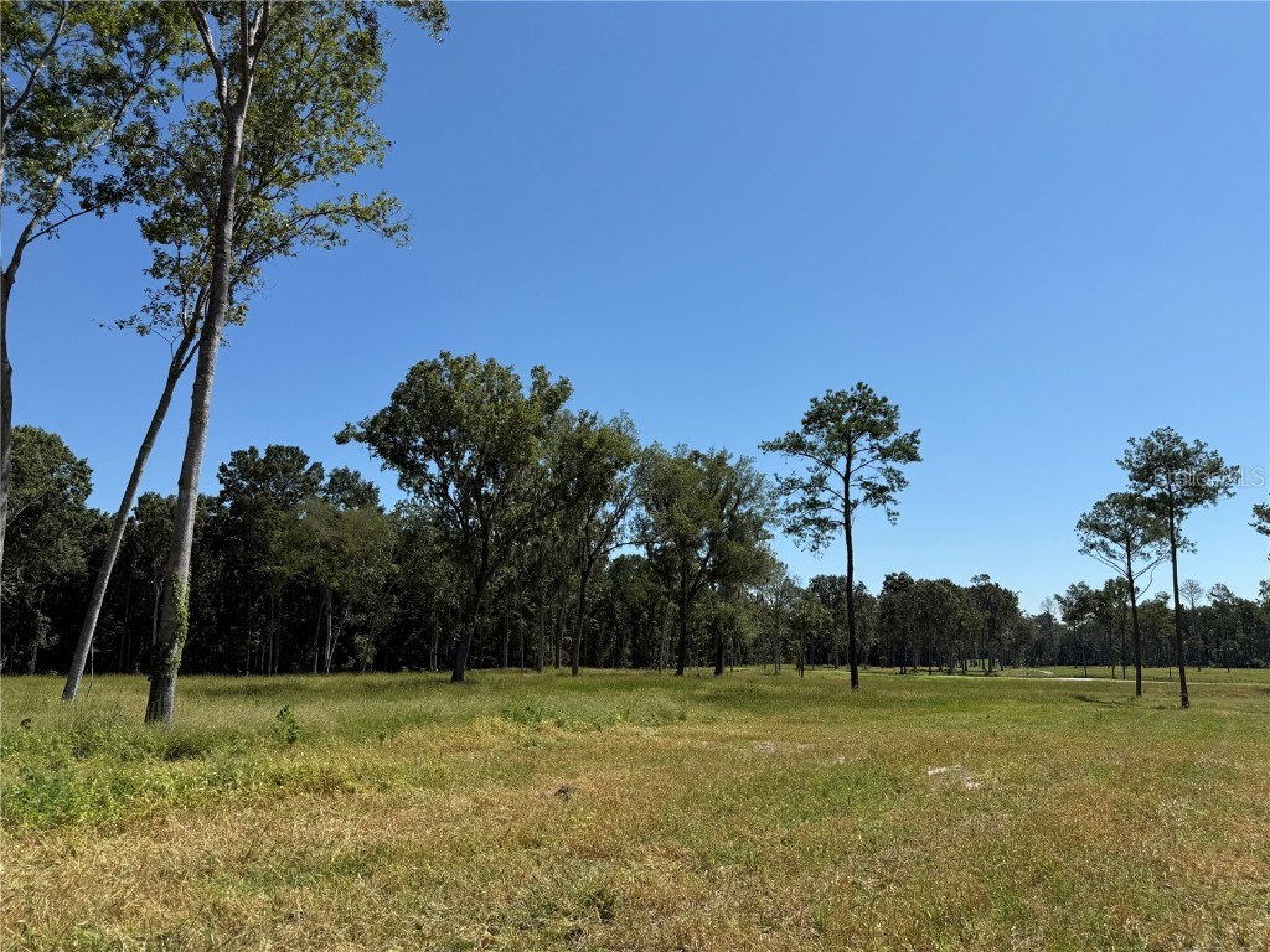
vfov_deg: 56.8
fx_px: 881
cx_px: 635
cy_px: 476
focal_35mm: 24
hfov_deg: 71.6
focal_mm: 6.76
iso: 80
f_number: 1.78
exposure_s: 1/5714
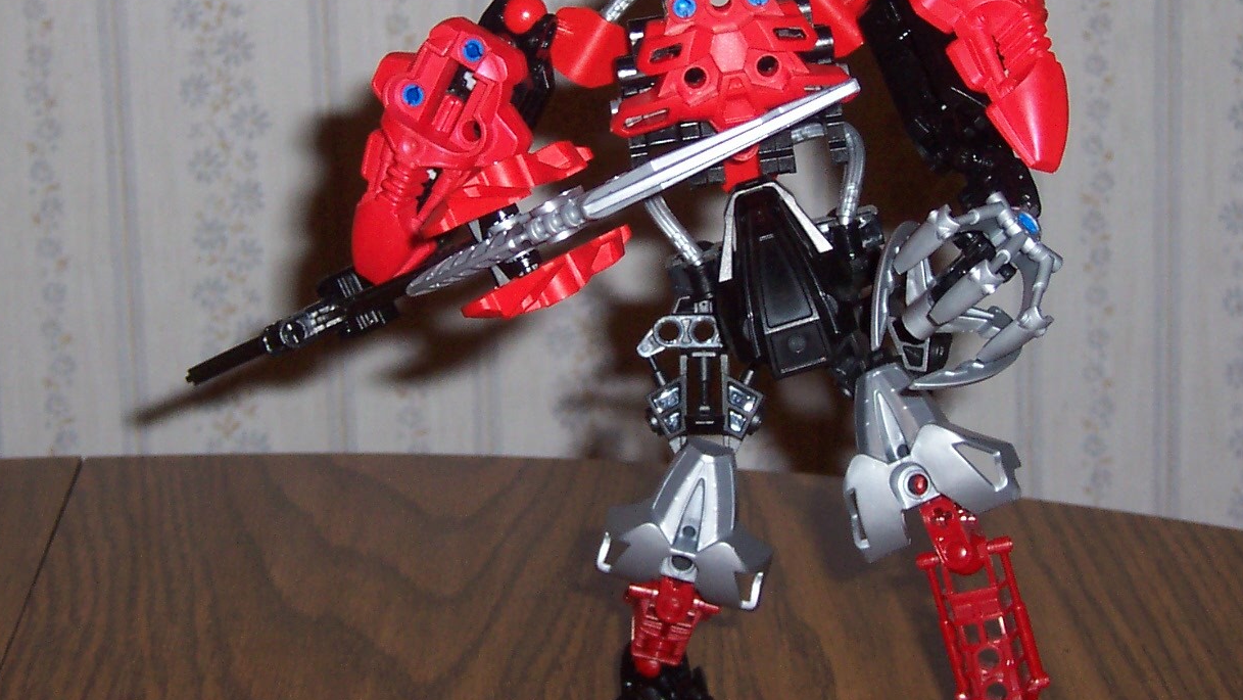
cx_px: 686
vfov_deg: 9.9
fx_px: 4055
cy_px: 260
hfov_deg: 17.4
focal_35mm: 123
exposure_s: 1/90
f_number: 4
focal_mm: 12.8
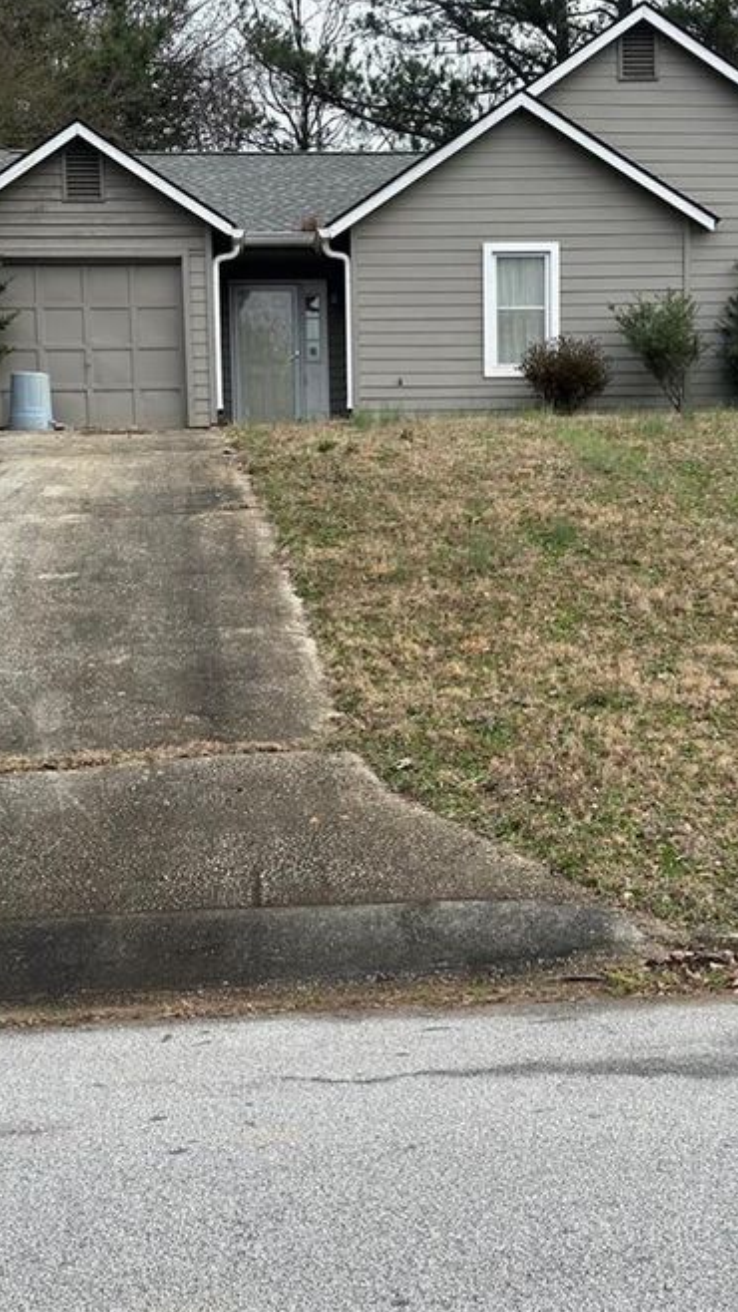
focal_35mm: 53
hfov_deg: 22.6
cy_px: 649
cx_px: 385
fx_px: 1844
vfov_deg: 39.2
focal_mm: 6.86
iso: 64
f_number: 1.78
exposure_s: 1/1272
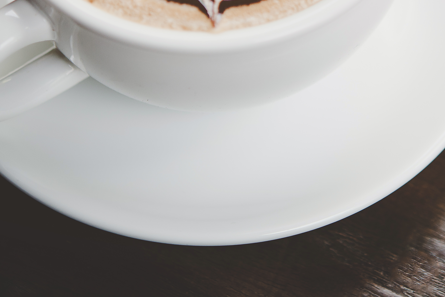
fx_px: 2064
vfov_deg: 8.2
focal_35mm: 167
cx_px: 353
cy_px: -20
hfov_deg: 12.3
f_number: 3.2
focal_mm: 60
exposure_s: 1/320
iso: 400
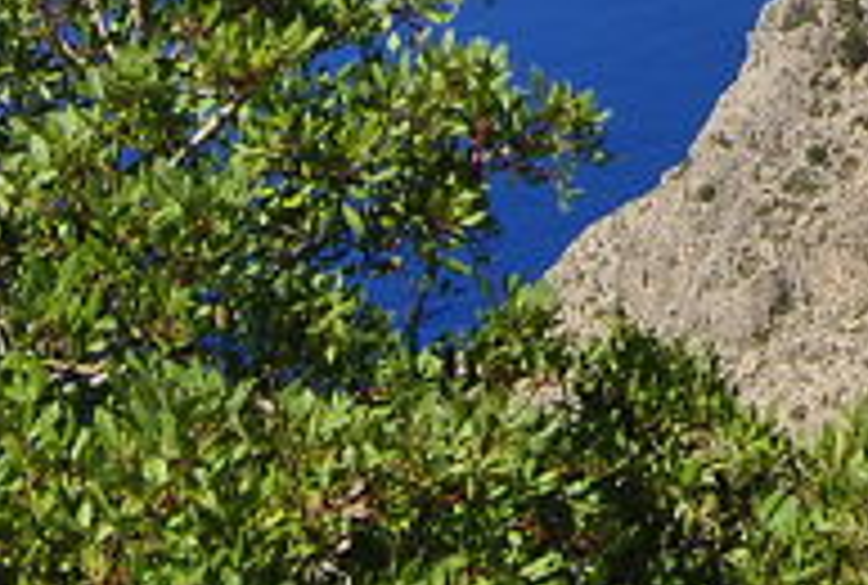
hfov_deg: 12.1
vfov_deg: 7.9
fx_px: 3967
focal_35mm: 164
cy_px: -734
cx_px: 1147
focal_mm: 24
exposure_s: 1/250
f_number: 10
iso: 125
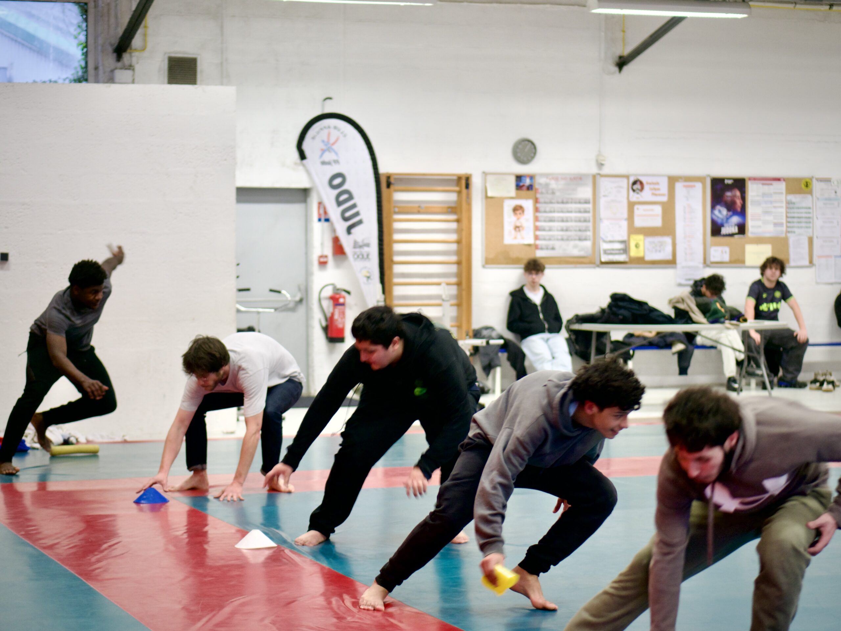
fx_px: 2090
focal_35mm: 86
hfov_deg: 22.8
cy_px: 316
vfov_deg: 17.2
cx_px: 420
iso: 200
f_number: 1.7
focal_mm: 43
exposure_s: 1/200
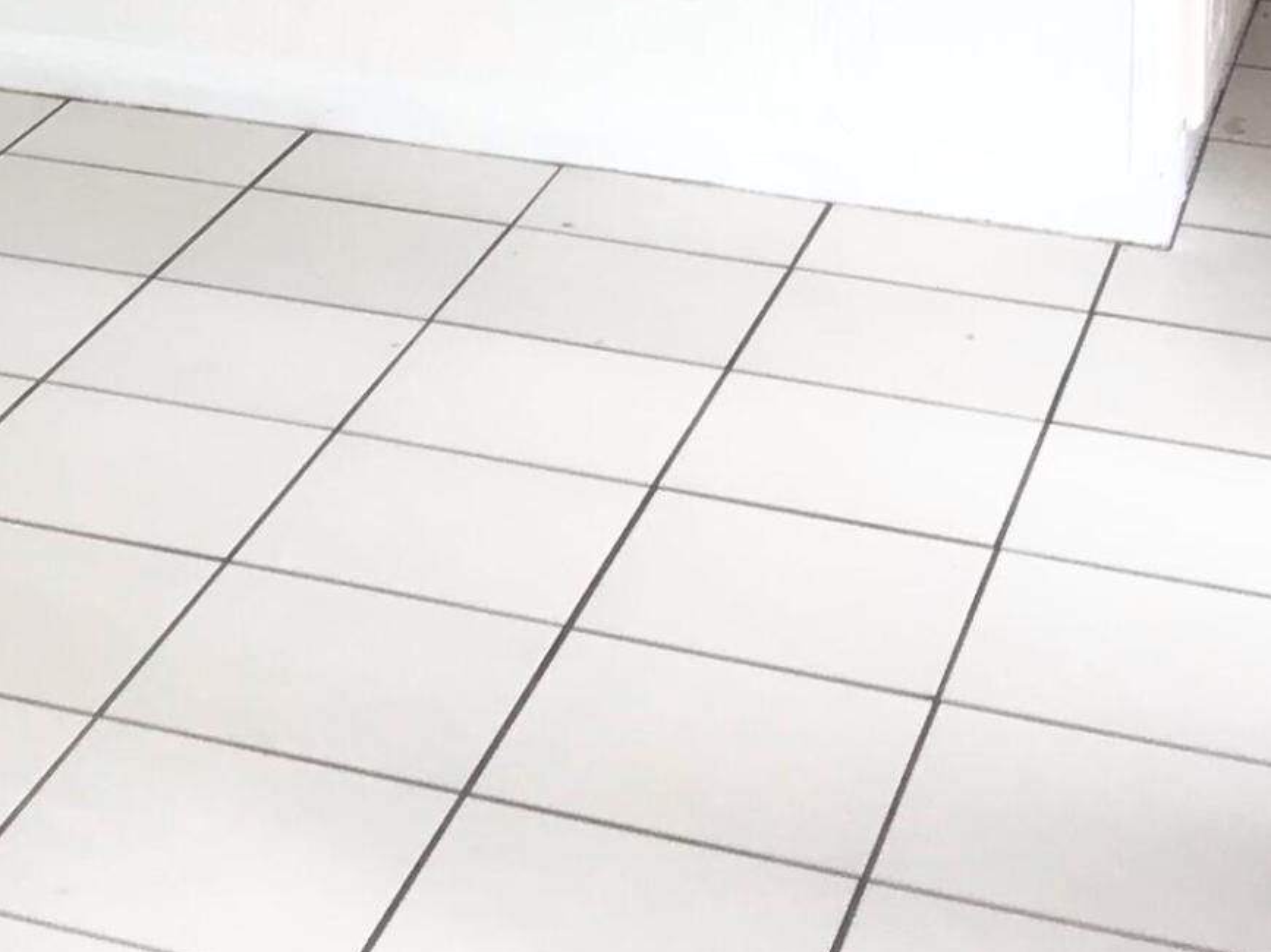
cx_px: -48
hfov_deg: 18.5
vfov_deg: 13.4
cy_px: -564
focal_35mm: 103
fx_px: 3781
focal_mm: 3.3
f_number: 2.4
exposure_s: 1/60
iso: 25
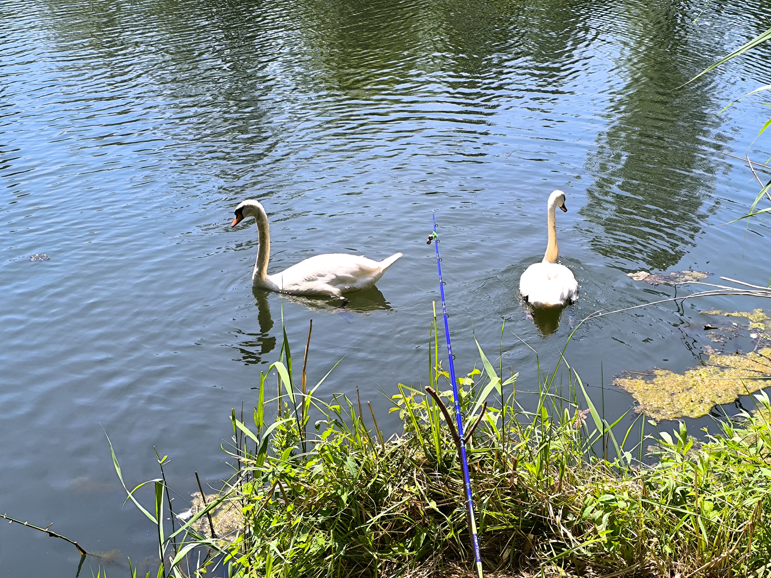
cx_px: 386
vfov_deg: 31.5
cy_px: 289
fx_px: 1025
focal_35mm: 46
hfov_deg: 41.2
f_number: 1.65
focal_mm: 6.14
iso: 50
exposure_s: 1/652
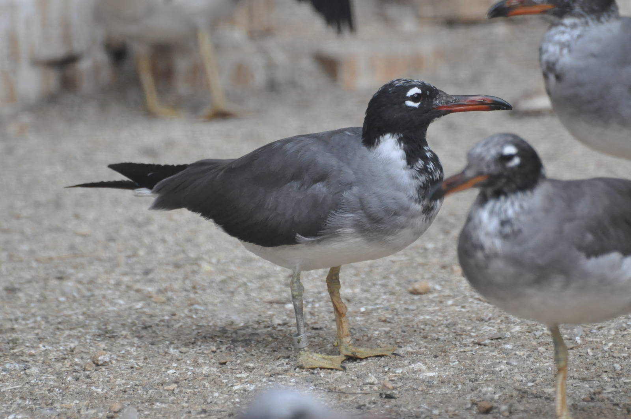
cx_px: 316
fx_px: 7879
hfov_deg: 4.6
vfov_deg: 3.0
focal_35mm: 450
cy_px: 210
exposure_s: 1/500
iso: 1400
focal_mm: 300
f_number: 5.6
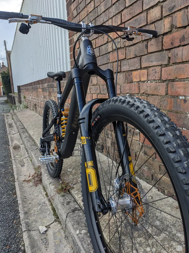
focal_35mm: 28
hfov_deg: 49.7
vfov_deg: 63.4
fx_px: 204
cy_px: 129
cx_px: 92
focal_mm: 4.38
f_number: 1.73
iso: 43
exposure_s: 1/903
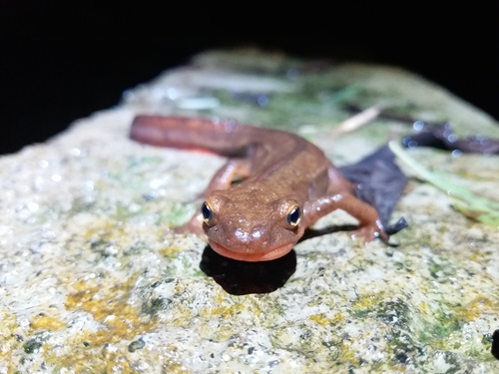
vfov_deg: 49.7
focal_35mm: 28
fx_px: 404
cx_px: 250
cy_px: 187
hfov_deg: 63.4
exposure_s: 1/17
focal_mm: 3.7
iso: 250
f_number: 1.9
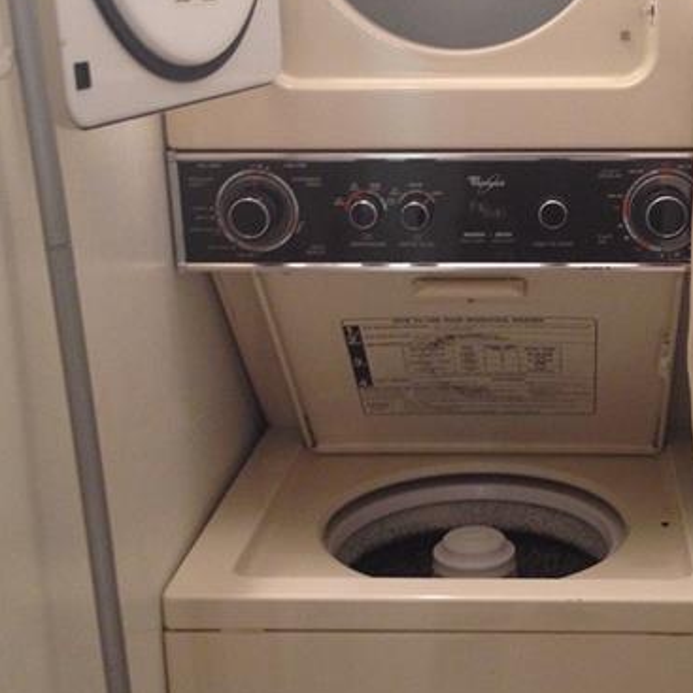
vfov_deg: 28.2
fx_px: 1382
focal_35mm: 61
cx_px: 510
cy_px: 342
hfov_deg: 27.8
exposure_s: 1/20
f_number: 2.4
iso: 160
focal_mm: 4.12
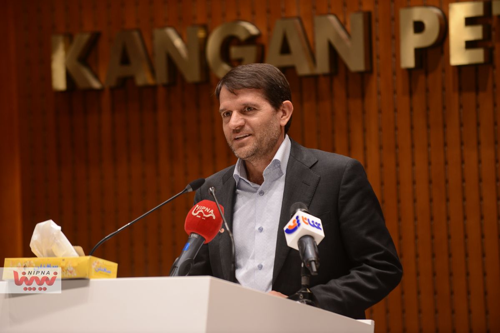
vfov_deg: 6.9
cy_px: 166
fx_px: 2778
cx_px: 250
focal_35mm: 200
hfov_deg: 10.3
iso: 800
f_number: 4
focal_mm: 200
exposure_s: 1/125
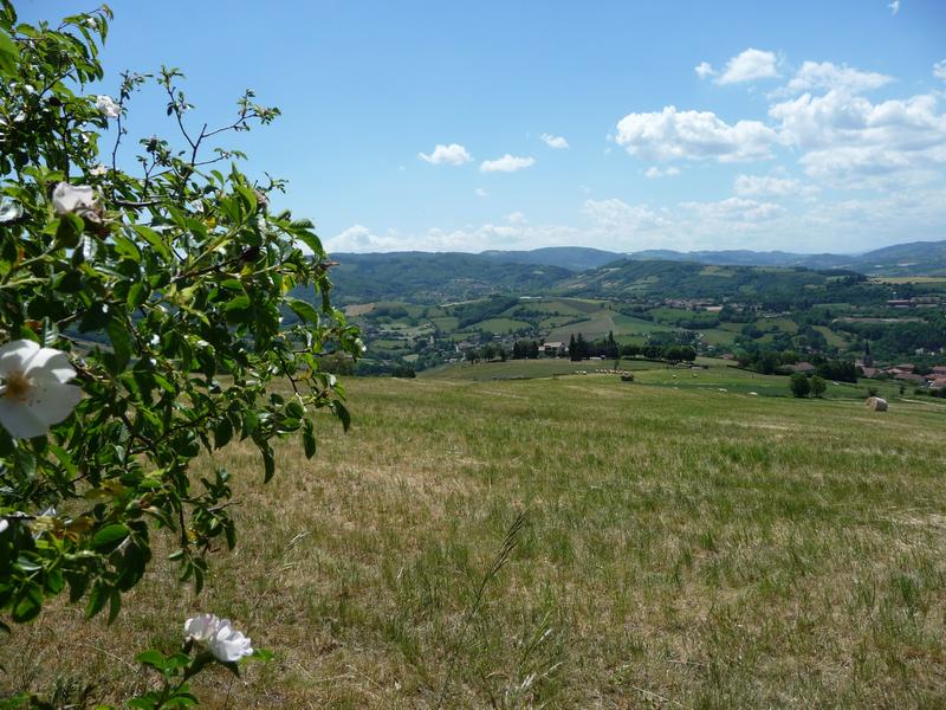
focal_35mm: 28
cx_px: 473
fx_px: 765
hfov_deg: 63.4
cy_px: 355
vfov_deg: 49.7
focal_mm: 4.7
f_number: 8
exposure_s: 1/320
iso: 100
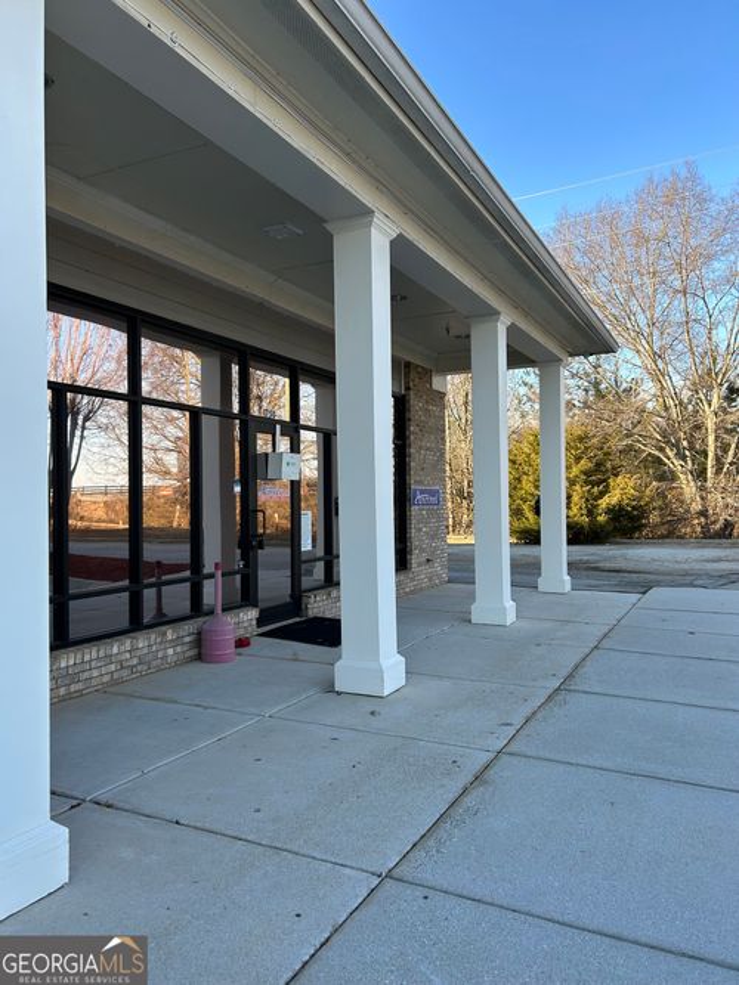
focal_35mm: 26
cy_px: 492
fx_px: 740
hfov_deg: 53.0
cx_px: 370
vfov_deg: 67.3
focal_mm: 5.7
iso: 50
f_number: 1.5
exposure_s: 1/733
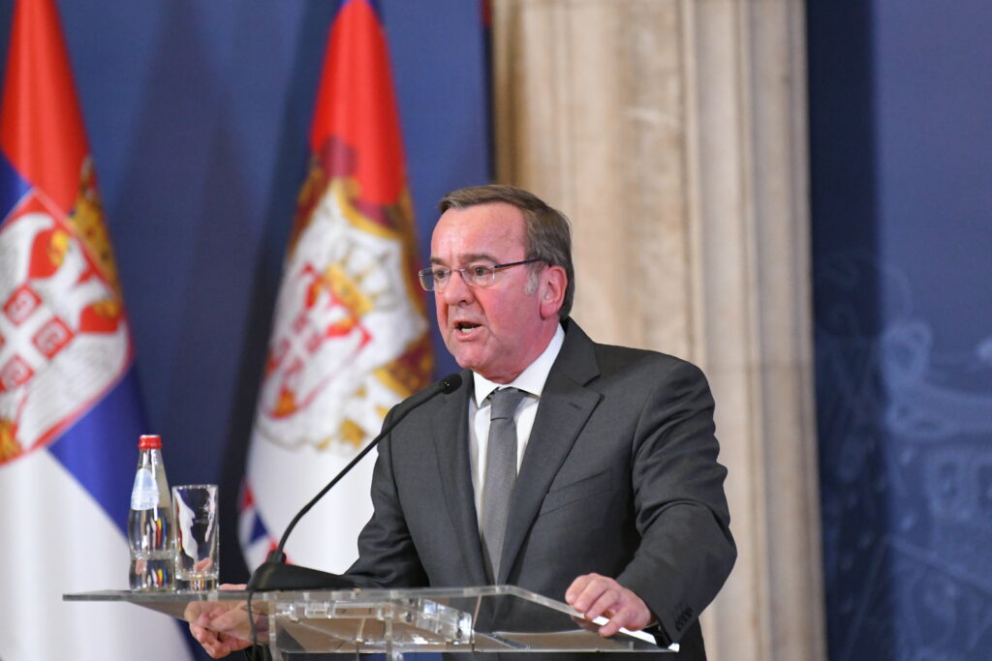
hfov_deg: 6.9
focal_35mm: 300
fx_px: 8267
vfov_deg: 4.6
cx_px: 496
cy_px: 330
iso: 6400
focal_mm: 200
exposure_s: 1/250
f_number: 3.2
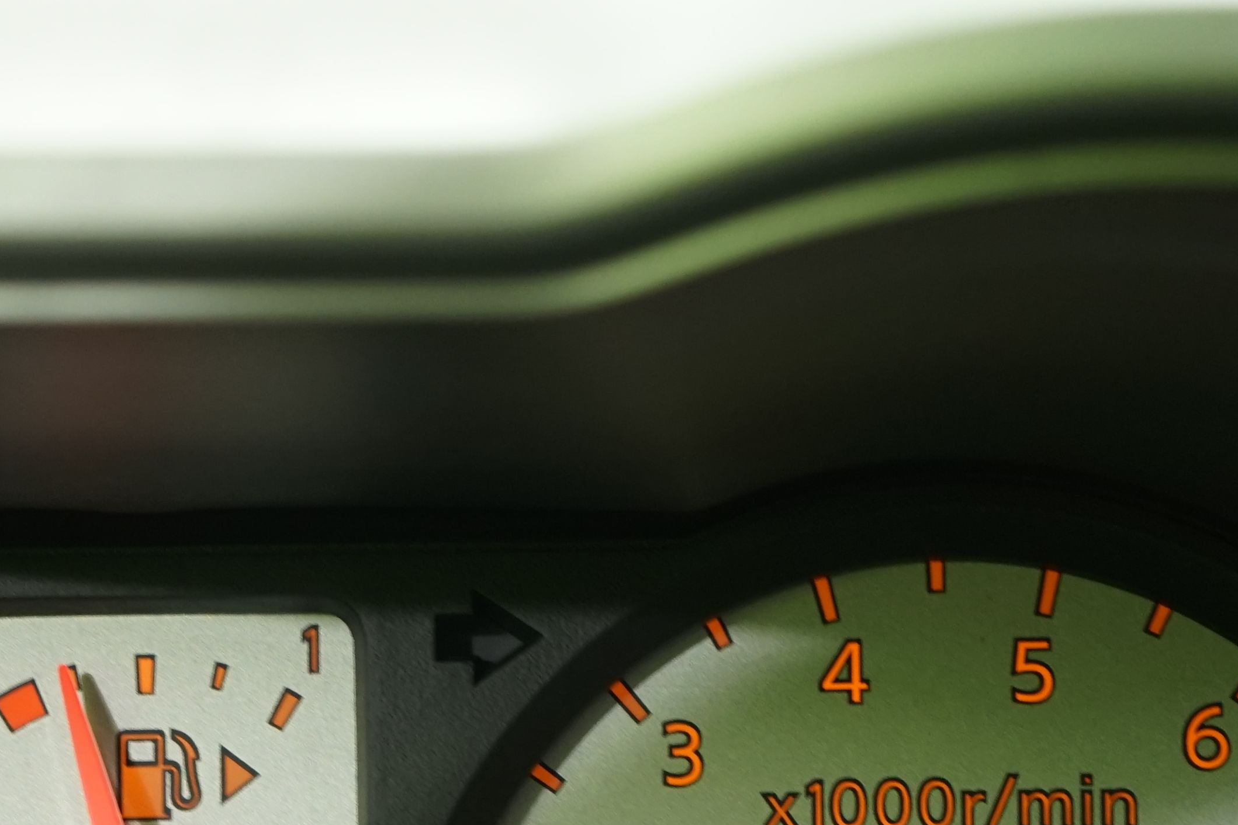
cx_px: 144
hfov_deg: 17.0
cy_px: 821
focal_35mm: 119
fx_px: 4092
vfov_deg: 11.4
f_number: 4.5
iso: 800
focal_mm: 42
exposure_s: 1/13
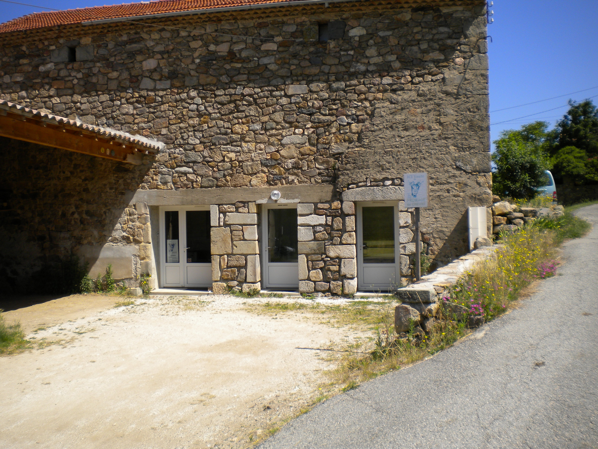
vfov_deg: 40.7
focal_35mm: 35
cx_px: 299
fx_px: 605
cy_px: 224
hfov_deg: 52.6
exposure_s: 1/624
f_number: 4.6
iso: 80
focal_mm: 6.3
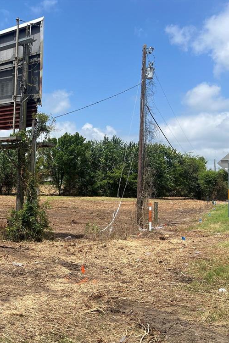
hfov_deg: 32.9
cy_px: 175
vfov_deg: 51.9
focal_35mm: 37
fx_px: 353
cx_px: -2
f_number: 1.5
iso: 50
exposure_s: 1/3571
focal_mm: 5.7
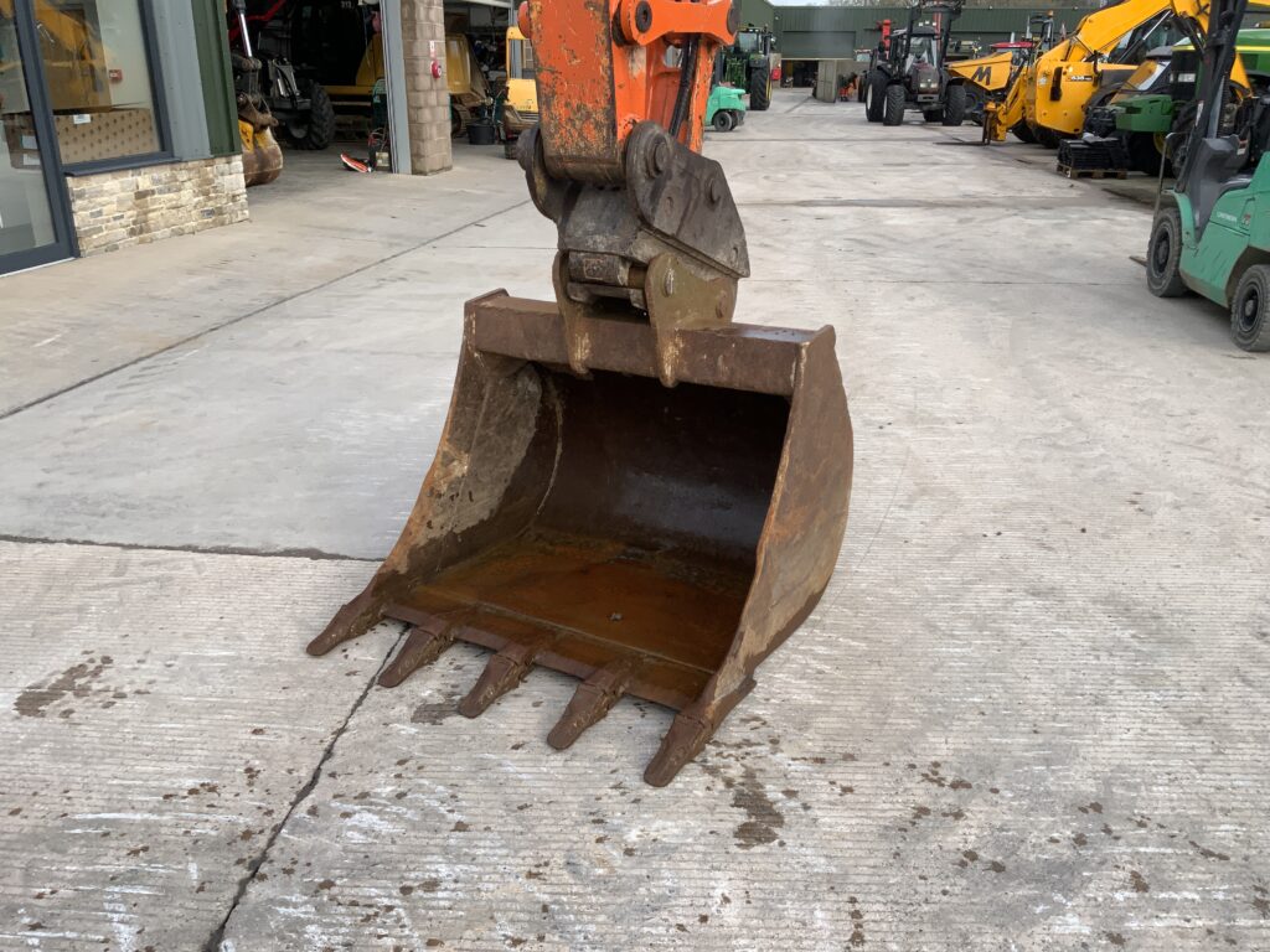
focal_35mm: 29
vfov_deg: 48.2
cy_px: 476
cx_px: 635
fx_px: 1064
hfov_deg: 61.7
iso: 16
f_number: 1.8
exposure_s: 1/422
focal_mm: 3
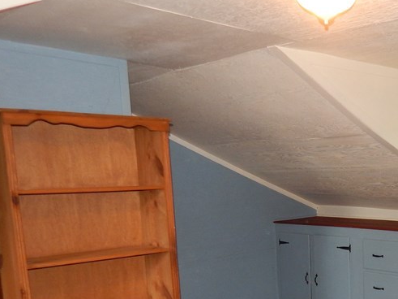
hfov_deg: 36.2
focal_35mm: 48
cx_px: 386
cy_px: 254
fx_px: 552
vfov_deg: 29.3
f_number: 3
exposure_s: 1/30
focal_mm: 4
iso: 200
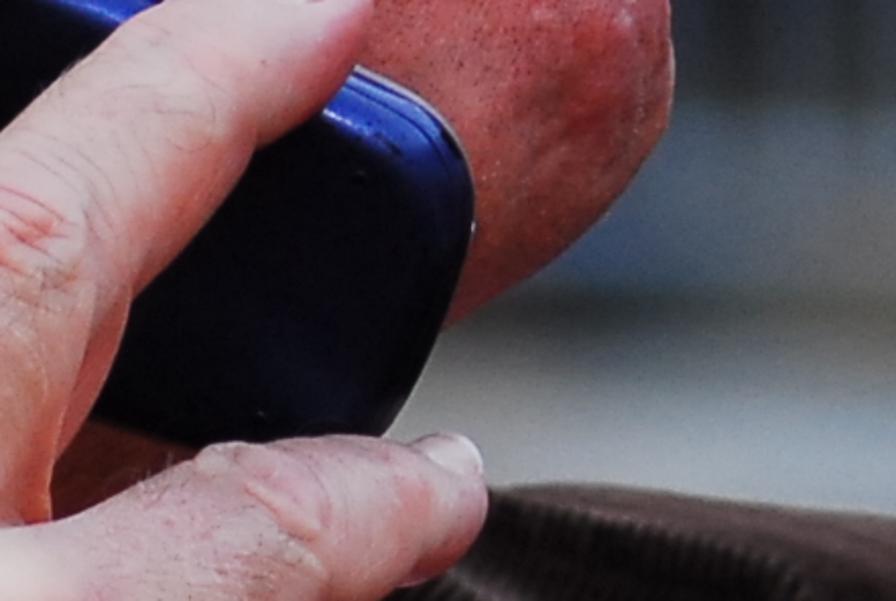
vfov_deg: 1.1
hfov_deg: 1.6
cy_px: -461
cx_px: 390
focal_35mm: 1280
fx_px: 31922
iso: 400
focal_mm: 130
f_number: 5.6
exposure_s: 1/125
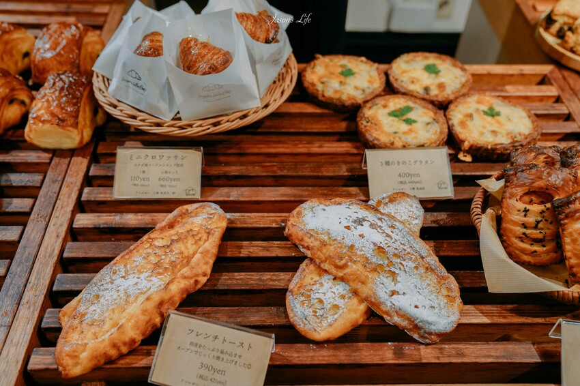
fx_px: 564
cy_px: 193
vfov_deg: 37.8
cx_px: 290
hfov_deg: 54.5
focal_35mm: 35
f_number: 3.5
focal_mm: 35
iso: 800
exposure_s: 1/40
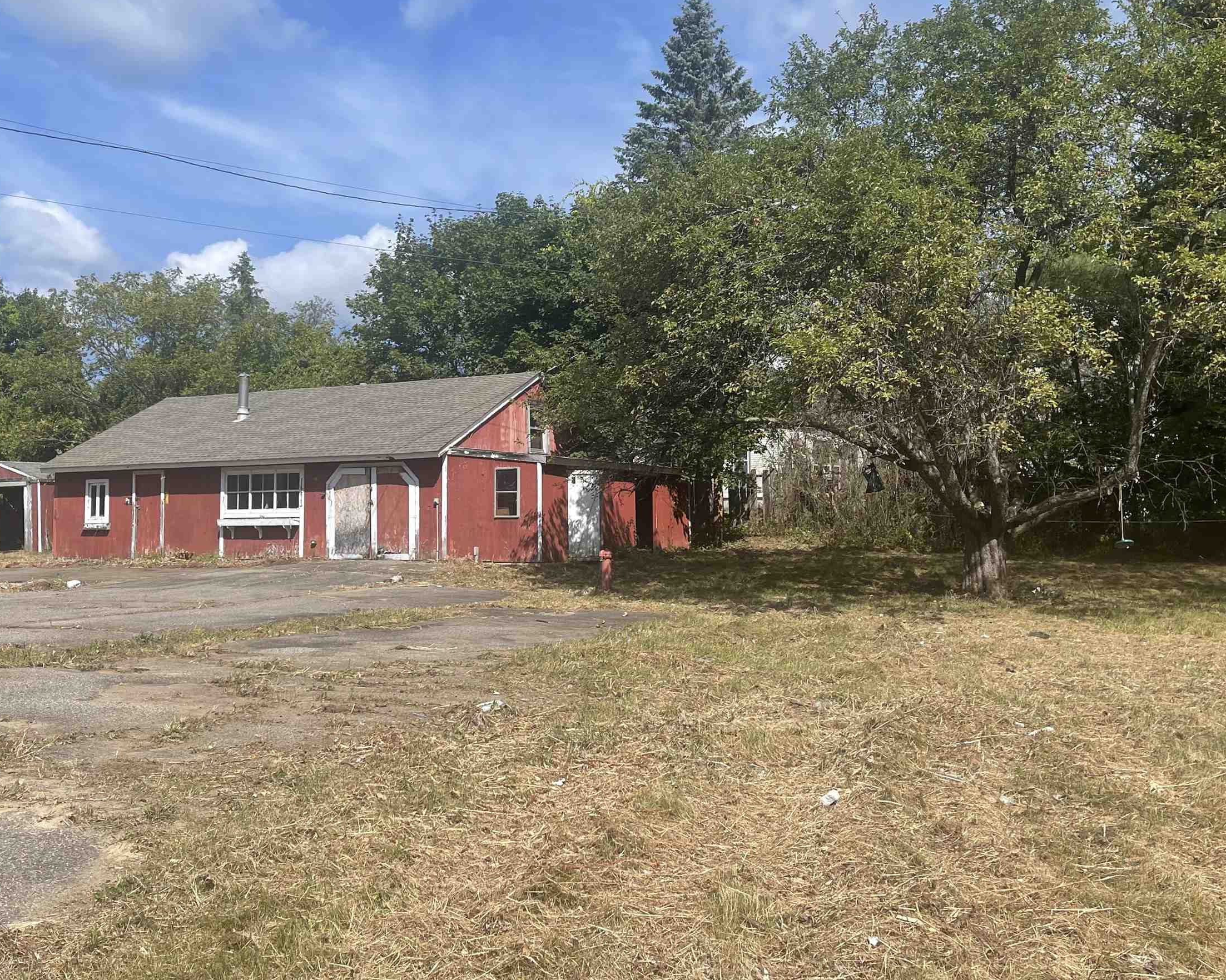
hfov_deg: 52.7
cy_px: 430
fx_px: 1234
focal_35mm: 34
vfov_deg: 43.3
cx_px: 544
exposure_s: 1/3257
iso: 32
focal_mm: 5.1
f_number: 1.6
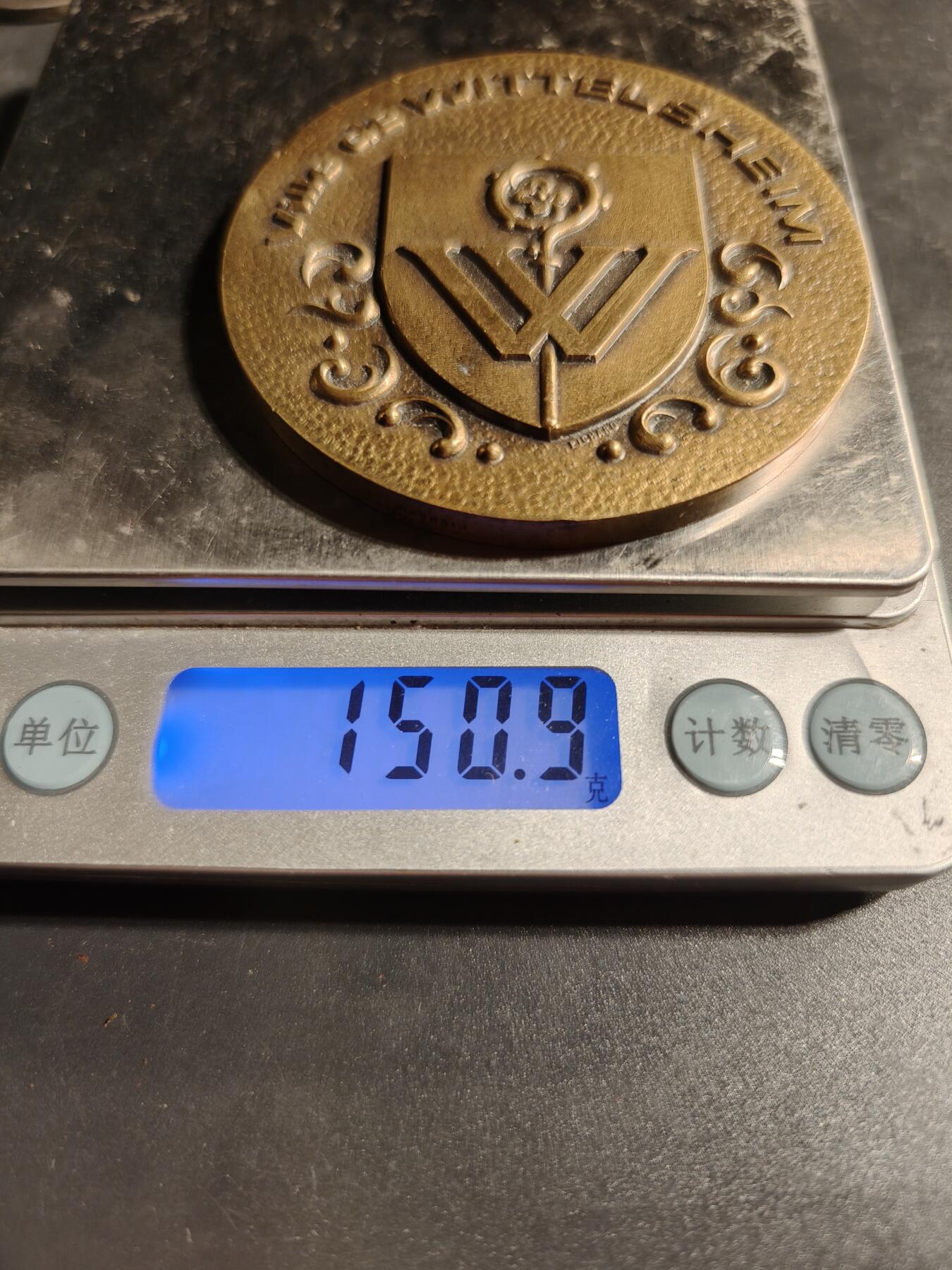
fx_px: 843
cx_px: 476
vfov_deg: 73.9
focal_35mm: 23
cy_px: 635
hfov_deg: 58.9
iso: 100
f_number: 1.6
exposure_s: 1/100
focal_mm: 6.06
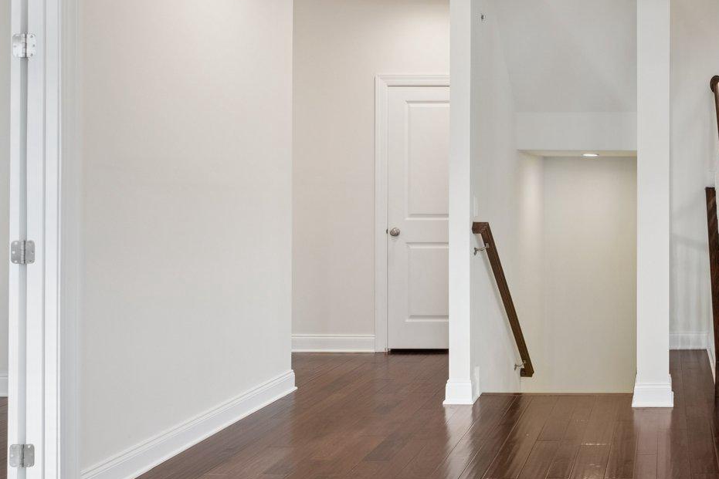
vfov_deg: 39.6
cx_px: 667
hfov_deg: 49.8
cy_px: 169
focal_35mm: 33
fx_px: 659
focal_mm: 10
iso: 320
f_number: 8
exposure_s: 1/8
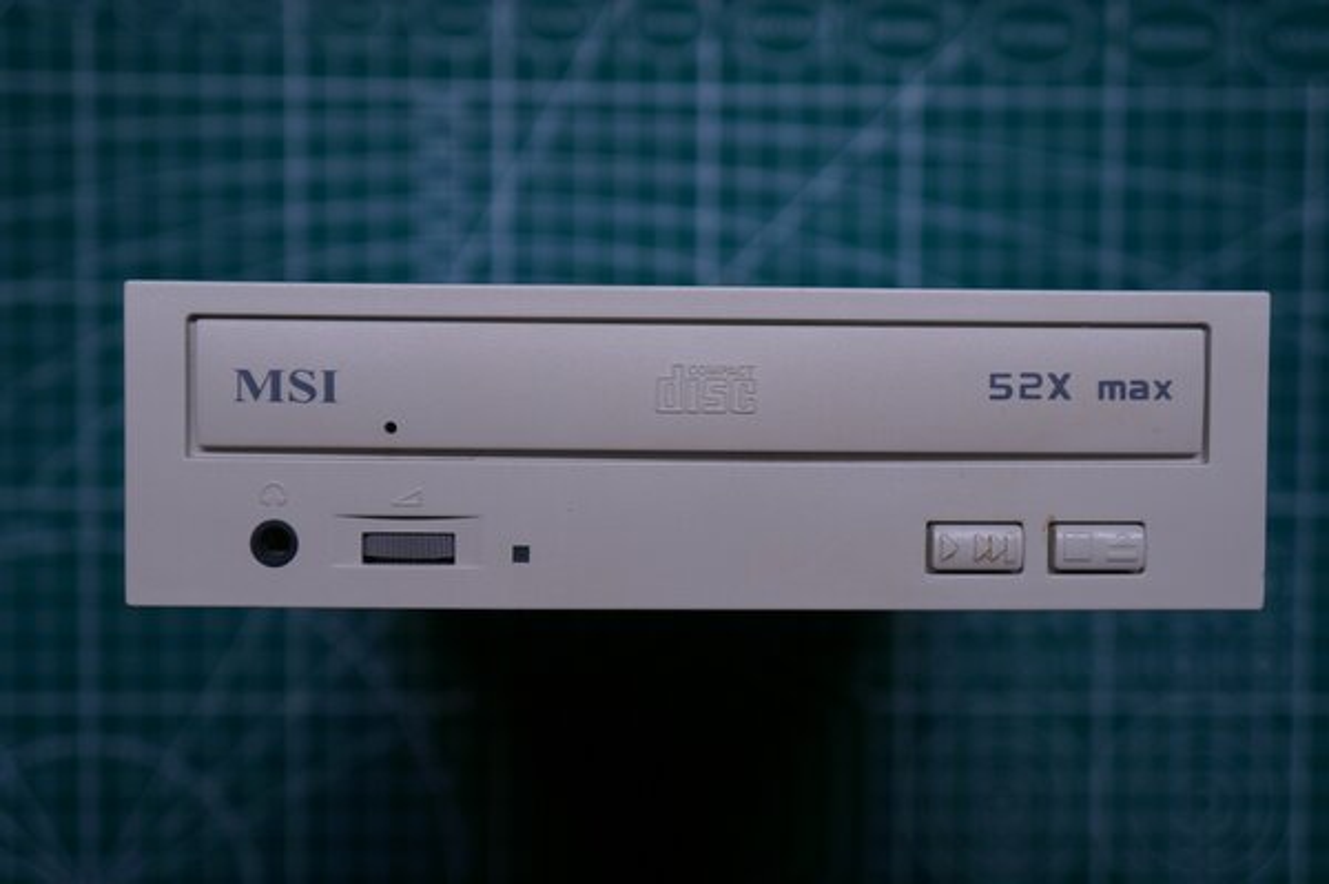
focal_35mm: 44
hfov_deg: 45.0
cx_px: 664
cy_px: 442
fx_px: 1605
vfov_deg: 30.8
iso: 200
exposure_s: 1/160
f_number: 4
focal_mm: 29
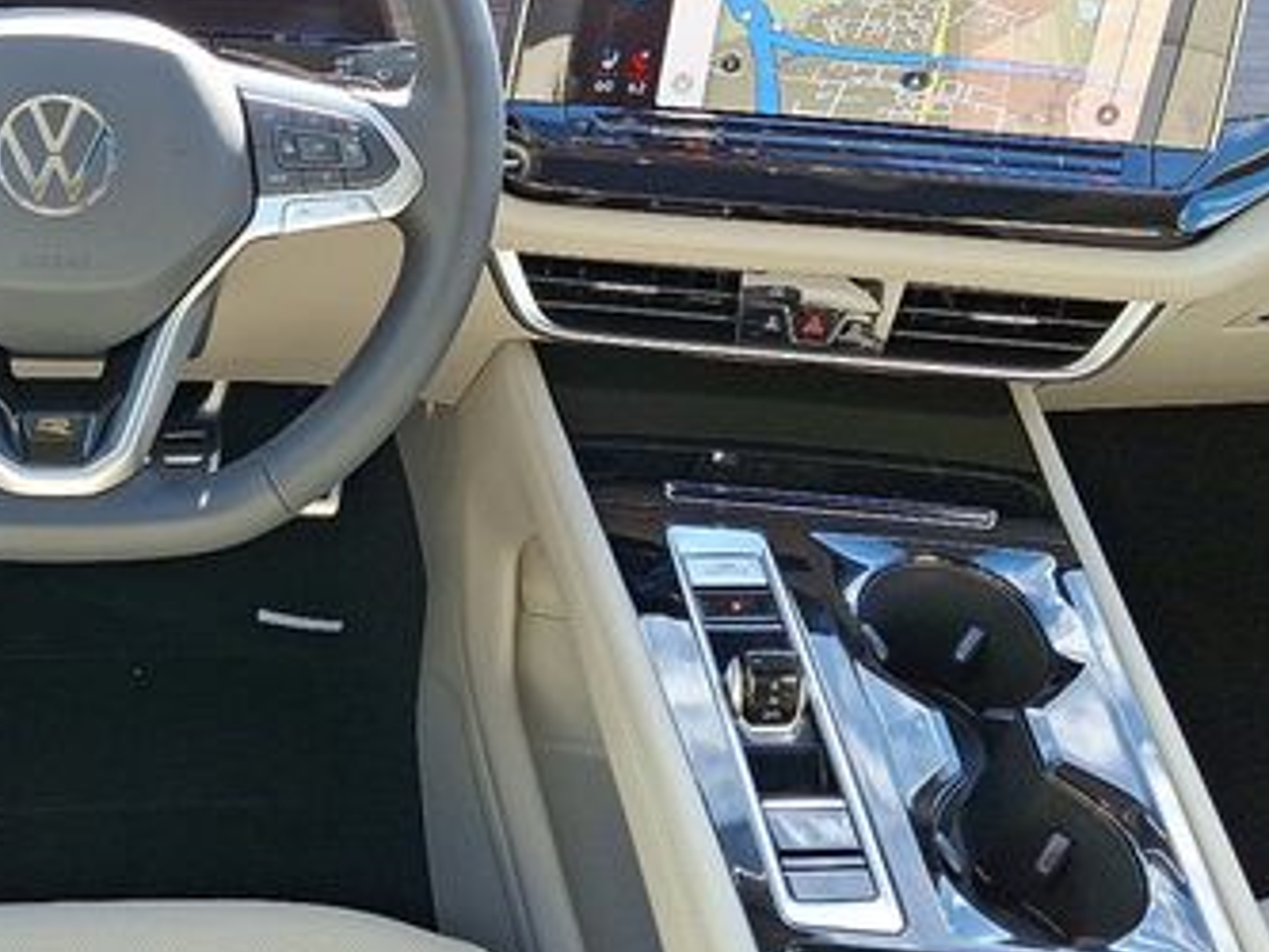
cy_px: 358
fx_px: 1760
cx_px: 217
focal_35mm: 48
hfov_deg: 37.9
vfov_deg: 30.2
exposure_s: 1/100
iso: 25
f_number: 1.8
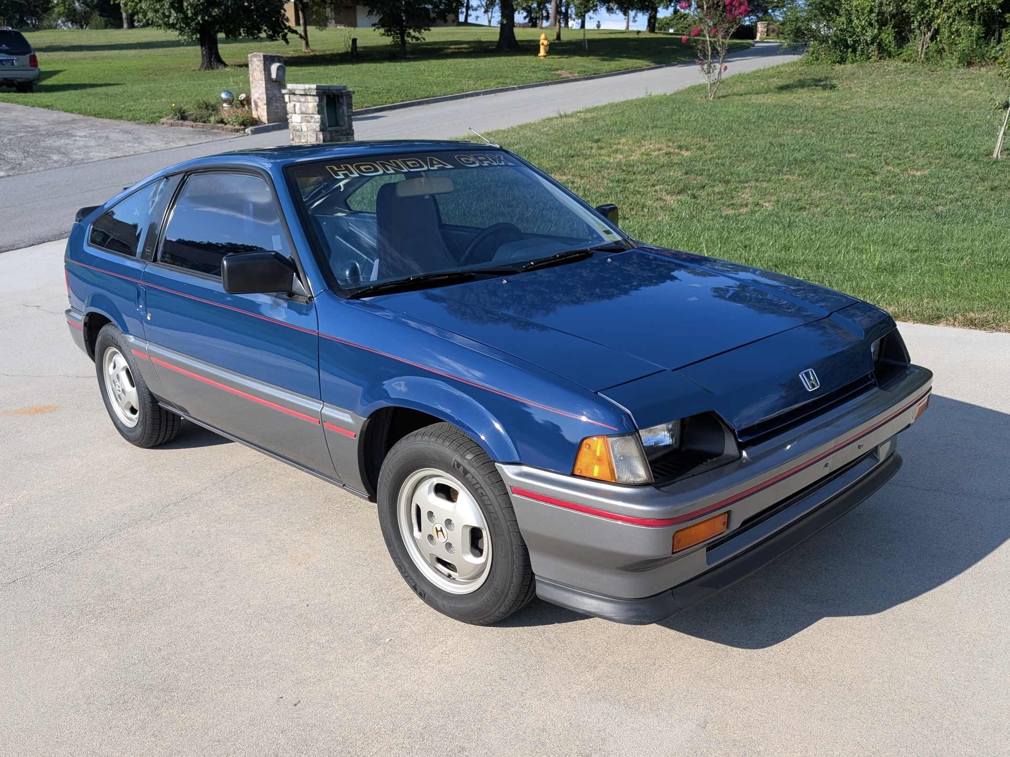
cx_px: 505
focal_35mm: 24
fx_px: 700
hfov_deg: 71.6
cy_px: 378
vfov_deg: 56.8
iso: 20
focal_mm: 6.9
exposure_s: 1/670
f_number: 1.68
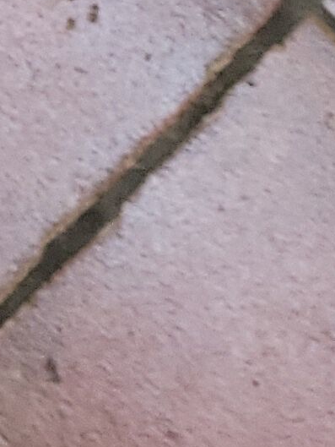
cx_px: -722
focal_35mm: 198
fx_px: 2554
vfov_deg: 8.5
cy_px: -846
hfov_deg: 6.7
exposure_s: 1/33
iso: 125
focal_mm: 5.4
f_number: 1.8
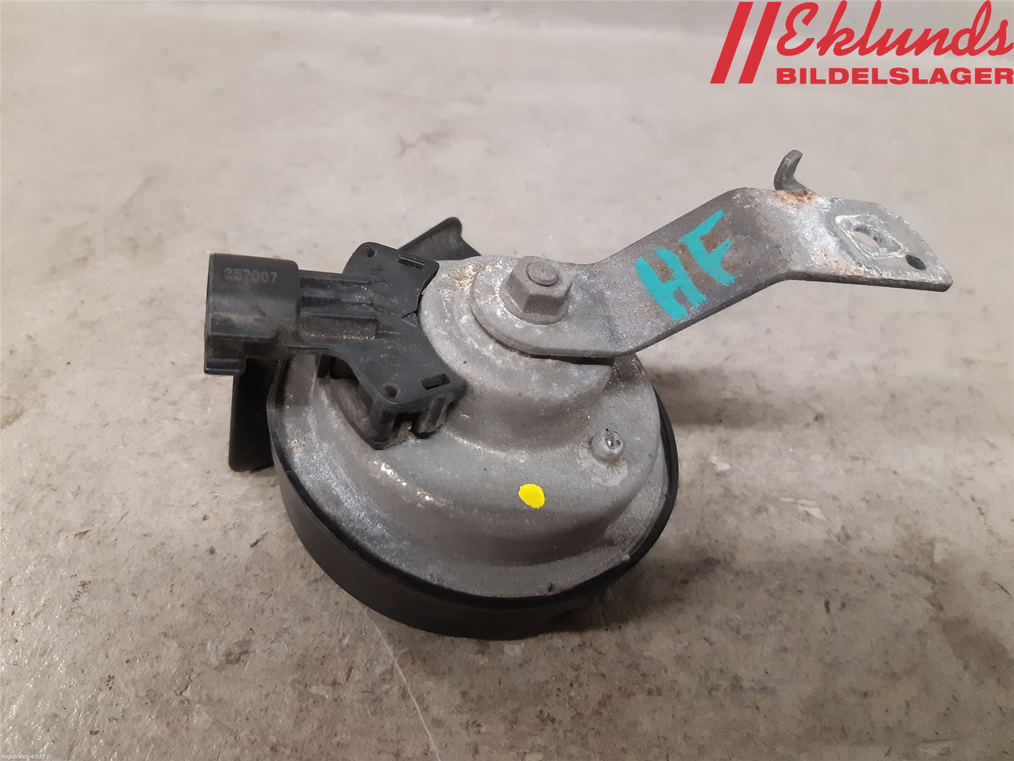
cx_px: 507
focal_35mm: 26
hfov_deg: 67.3
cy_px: 380
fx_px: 762
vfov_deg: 53.1
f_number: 1.7
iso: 320
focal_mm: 3.93
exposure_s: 1/50
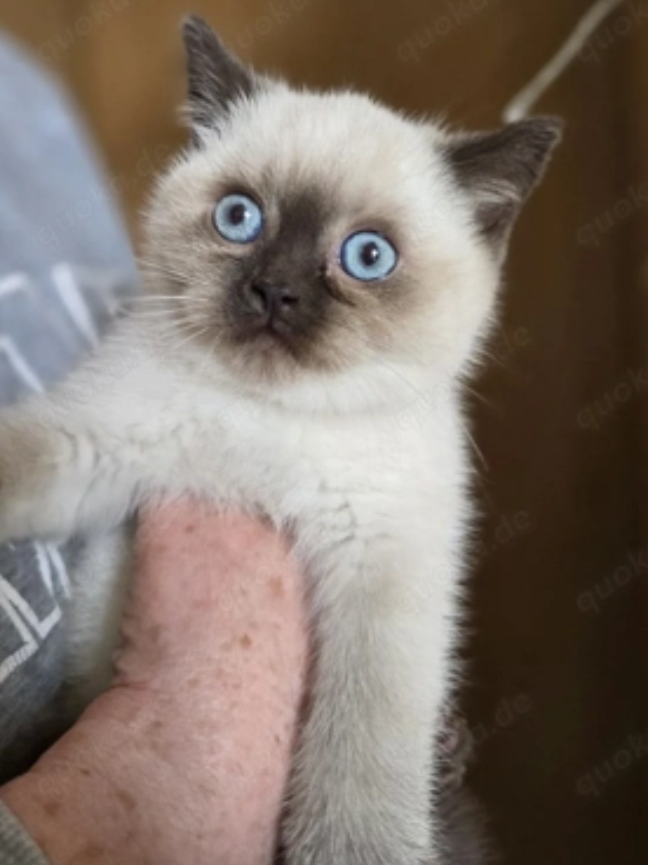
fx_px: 624
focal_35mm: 25
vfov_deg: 69.3
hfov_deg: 54.9
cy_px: 402
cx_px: 333
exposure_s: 1/101
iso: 200
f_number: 1.7
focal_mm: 6.3
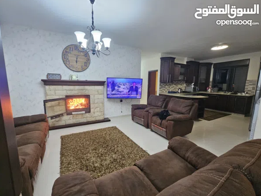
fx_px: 106
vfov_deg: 85.7
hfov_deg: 102.0
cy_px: 99
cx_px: 129
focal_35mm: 14
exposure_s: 1/50.3
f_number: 2.2
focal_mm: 2.2
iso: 320
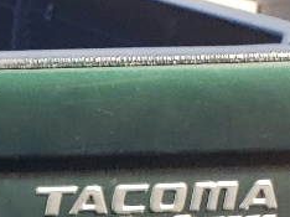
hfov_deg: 9.7
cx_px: -435
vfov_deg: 8.3
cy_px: 247
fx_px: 1490
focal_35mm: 178
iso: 50
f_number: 1.5
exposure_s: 1/769
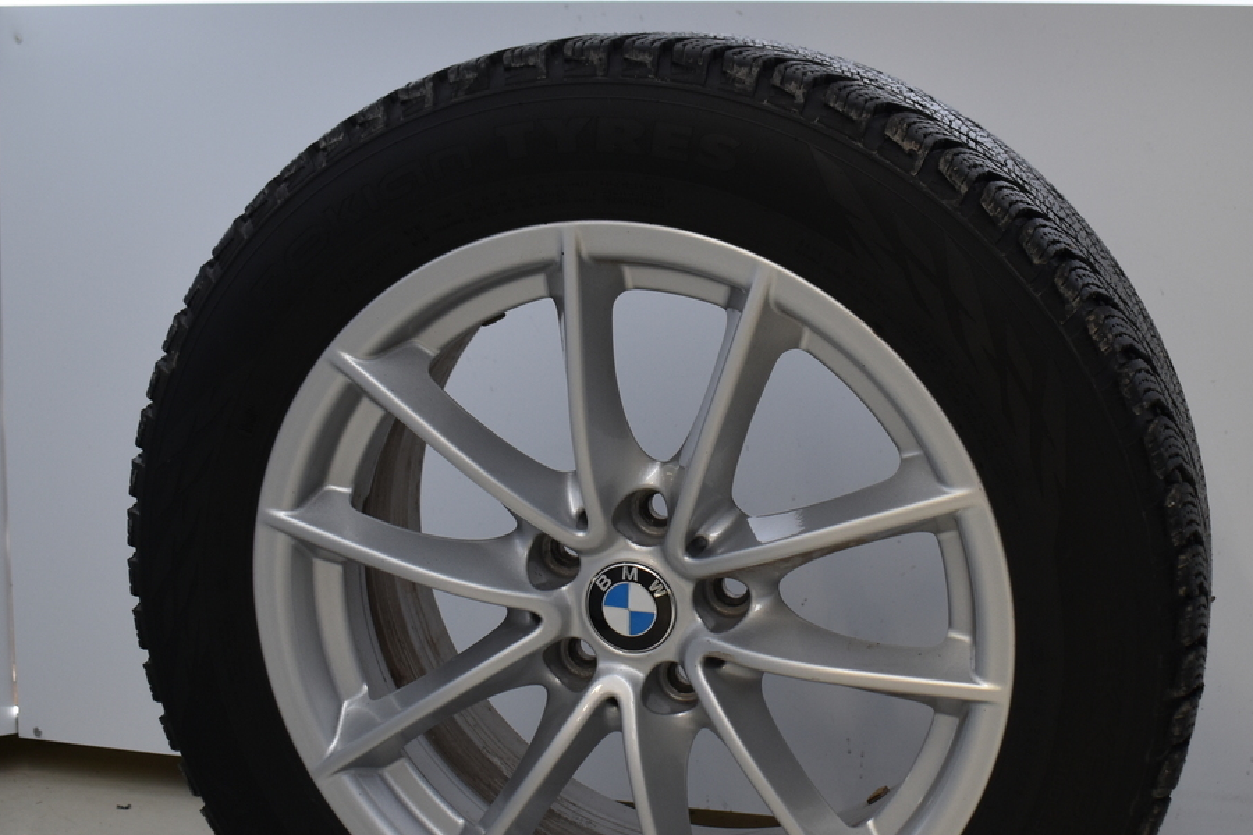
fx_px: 1879
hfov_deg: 36.8
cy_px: 527
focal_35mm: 54
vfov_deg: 25.0
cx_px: 720
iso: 400
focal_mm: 20
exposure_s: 1/60
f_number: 4
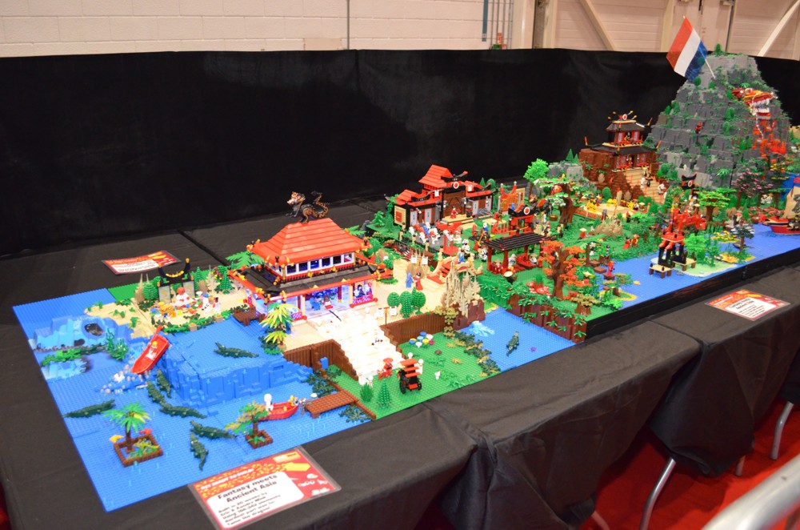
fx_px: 665
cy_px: 265
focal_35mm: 30
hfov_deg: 62.0
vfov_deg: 43.4
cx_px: 400
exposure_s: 1/60
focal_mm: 20
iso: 3200
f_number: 4
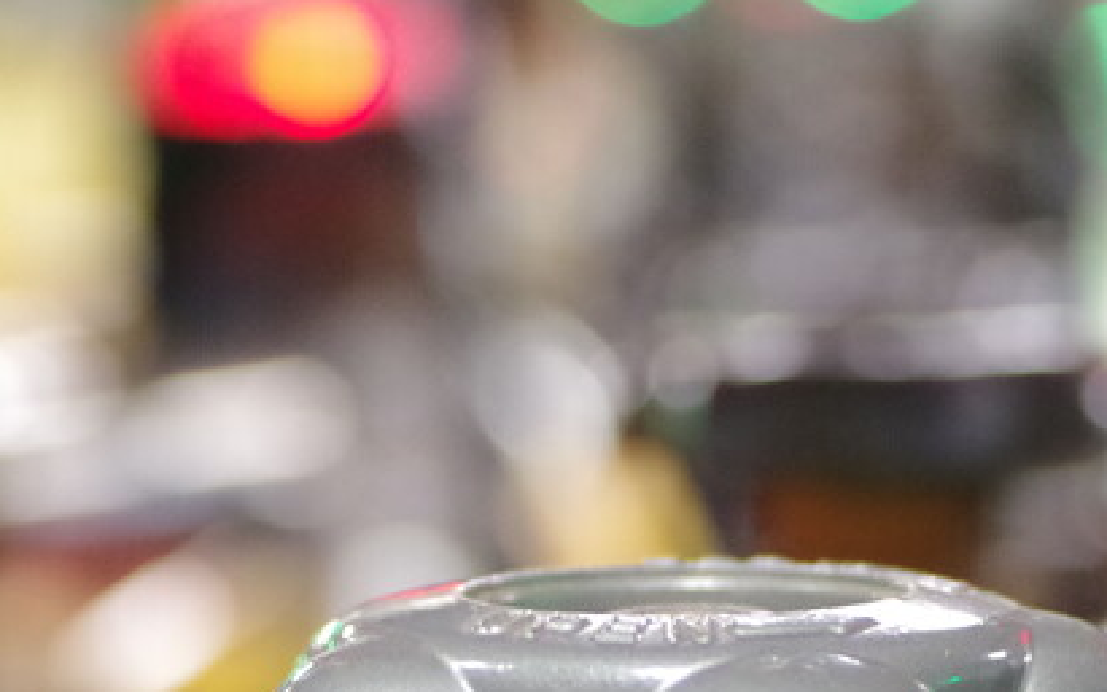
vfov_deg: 7.3
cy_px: 831
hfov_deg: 11.8
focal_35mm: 178
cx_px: 450
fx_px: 5371
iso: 3200
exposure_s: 1/100
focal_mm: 40
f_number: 3.5
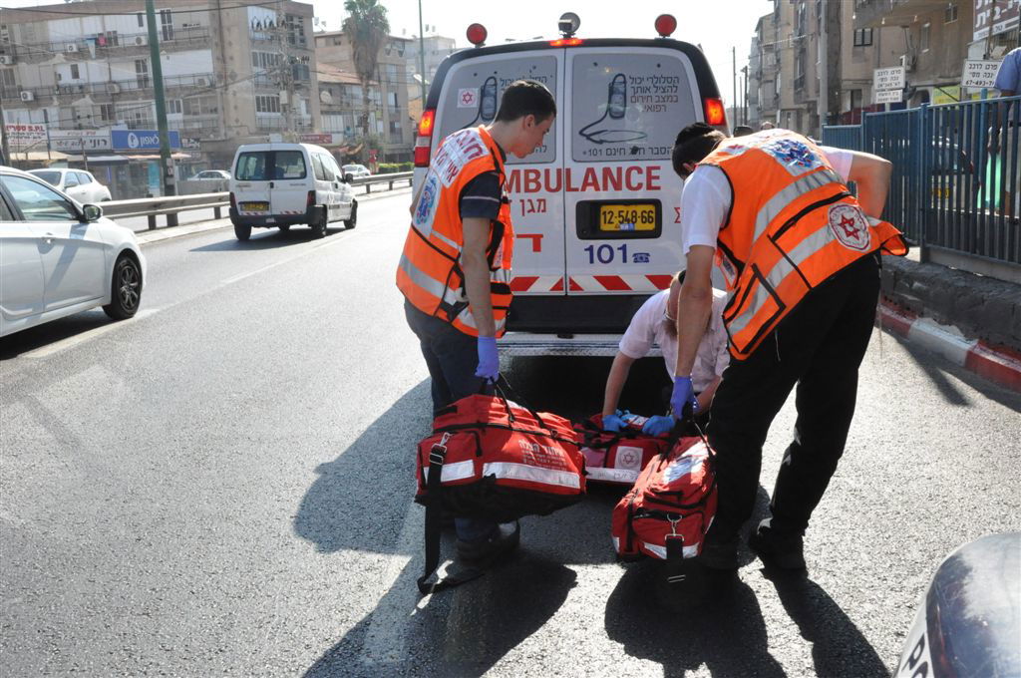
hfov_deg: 53.2
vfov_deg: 36.8
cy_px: 339
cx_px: 510
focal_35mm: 36
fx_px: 1020
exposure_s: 1/1000
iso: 2000
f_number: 16
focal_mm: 24
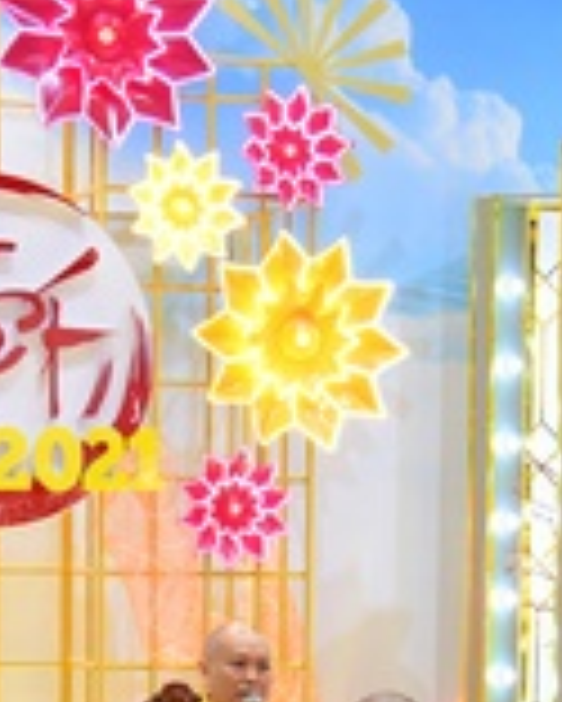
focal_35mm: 117
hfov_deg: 13.2
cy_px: 738
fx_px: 2430
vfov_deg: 16.0
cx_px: 247
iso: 1000
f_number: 4
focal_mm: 30
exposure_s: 1/50
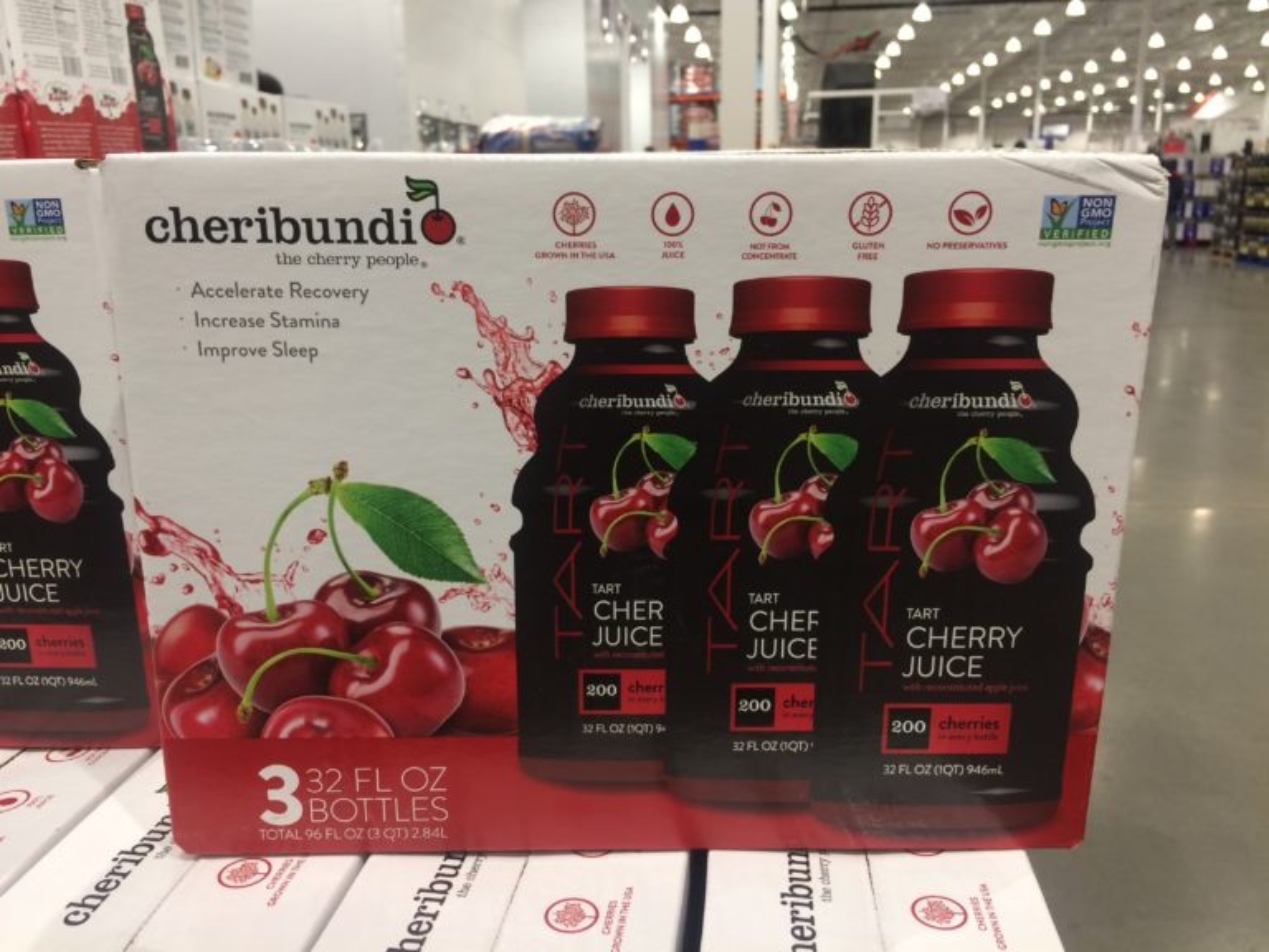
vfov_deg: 48.2
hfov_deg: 61.7
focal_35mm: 29
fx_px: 1063
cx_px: 634
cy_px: 476
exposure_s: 1/30
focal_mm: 4.15
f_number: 2.2
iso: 64
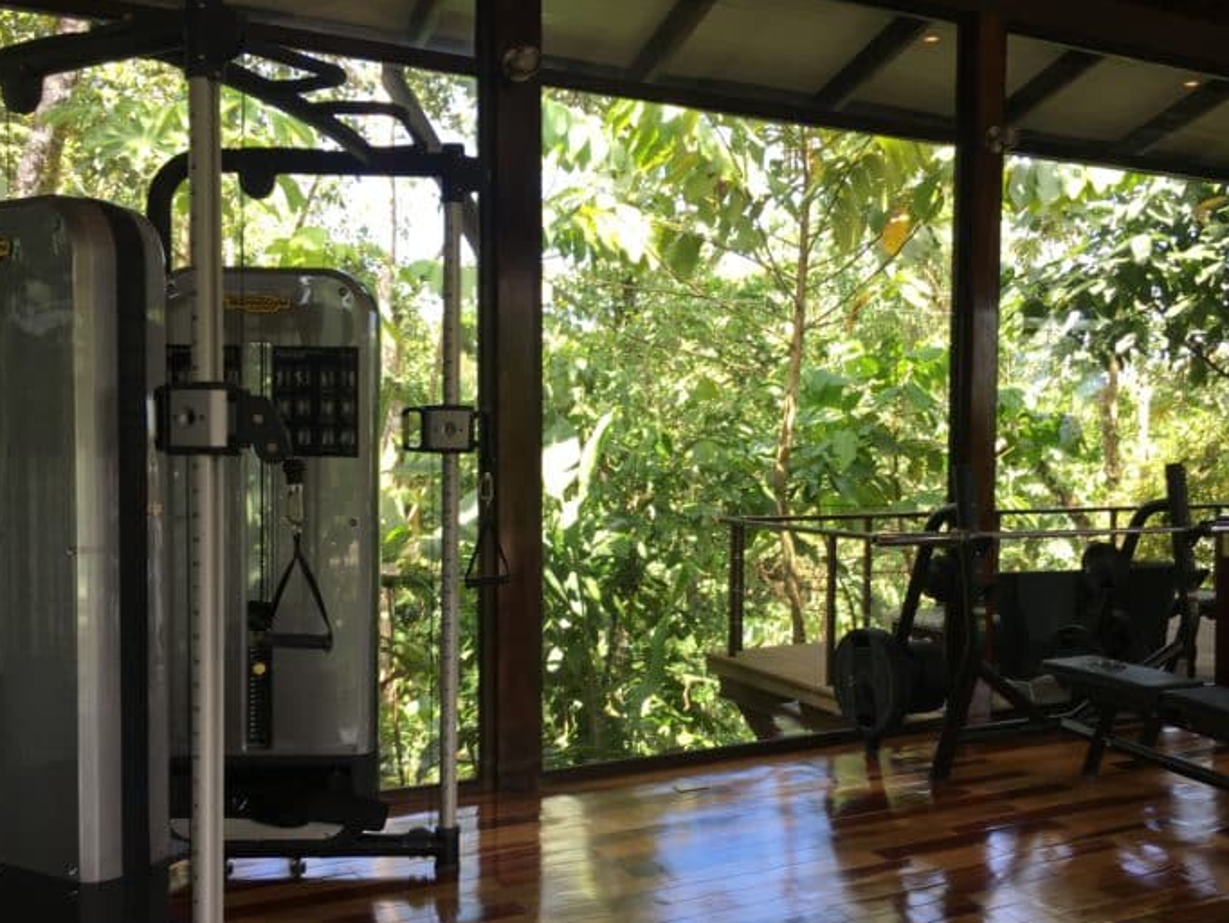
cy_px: 508
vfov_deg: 41.8
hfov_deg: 53.9
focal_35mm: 34
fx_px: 1208
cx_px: 654
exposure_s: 1/120
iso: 32
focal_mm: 4.15
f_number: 2.2
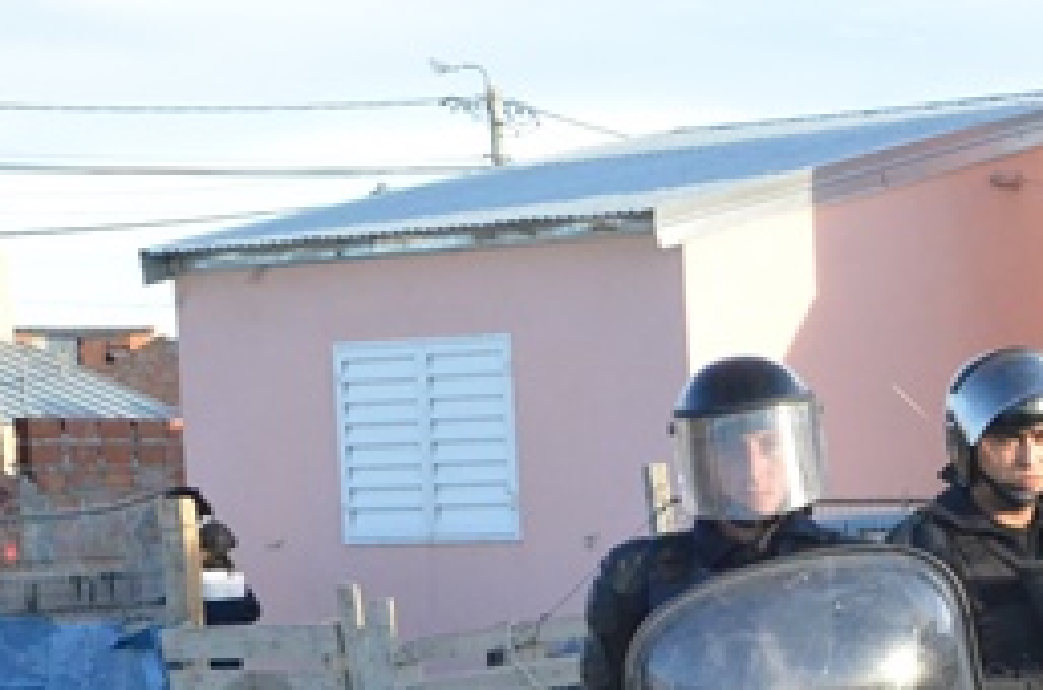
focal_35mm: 142
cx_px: 1250
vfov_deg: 9.5
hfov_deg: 14.1
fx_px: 4104
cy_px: 706
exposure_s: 1/800
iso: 5000
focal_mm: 38
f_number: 14
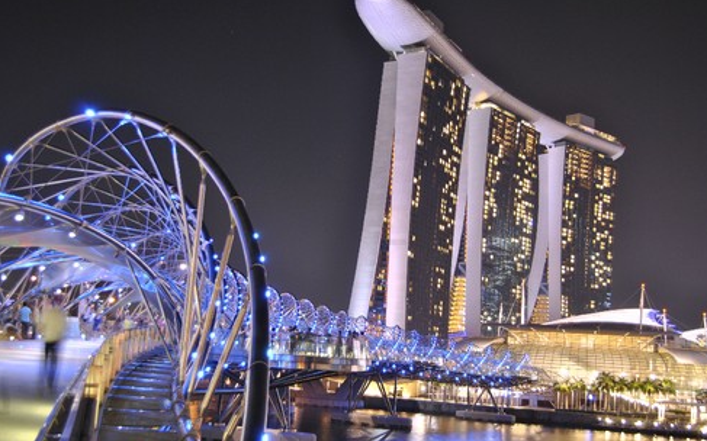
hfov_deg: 45.3
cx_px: 348
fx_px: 848
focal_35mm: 44
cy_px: 211
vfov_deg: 29.2
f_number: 4
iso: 200
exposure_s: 2.5
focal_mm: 28
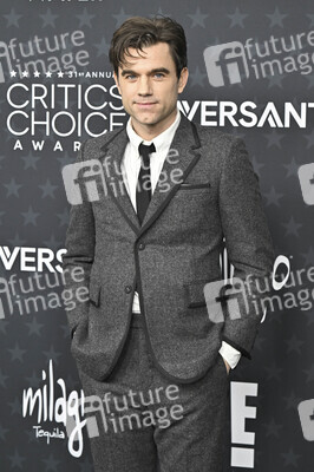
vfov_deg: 26.0
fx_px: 1022
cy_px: 236
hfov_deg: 17.5
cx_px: 157
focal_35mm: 78
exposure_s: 1/320
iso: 1250
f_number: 5.6
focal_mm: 78
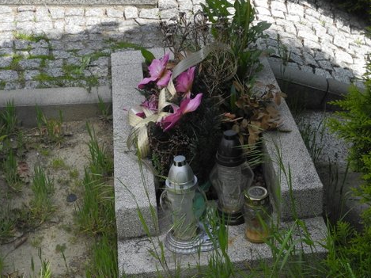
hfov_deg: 27.8
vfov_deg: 21.0
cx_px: 199
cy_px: 145
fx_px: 750
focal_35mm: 70
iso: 100
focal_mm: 8.8
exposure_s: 1/800
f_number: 3.2
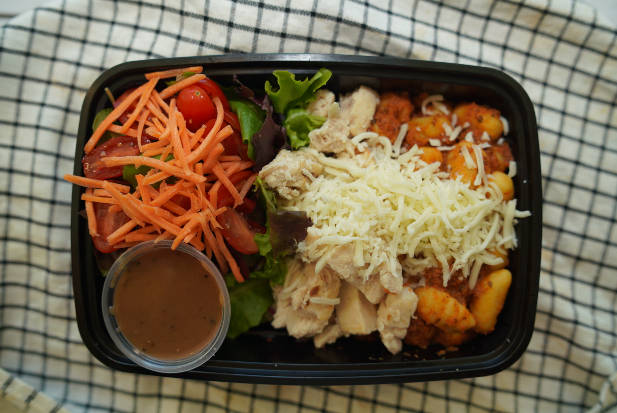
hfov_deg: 54.4
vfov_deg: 37.9
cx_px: 308
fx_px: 600
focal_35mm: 35
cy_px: 206
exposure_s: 1/250
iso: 125
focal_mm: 35
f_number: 2.8
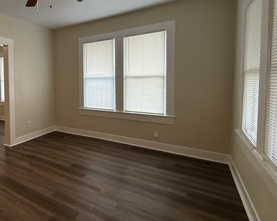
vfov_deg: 62.6
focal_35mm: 22
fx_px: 180
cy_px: 89
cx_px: 67
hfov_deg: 69.7
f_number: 2.2
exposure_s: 1/120
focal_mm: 2.22
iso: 320
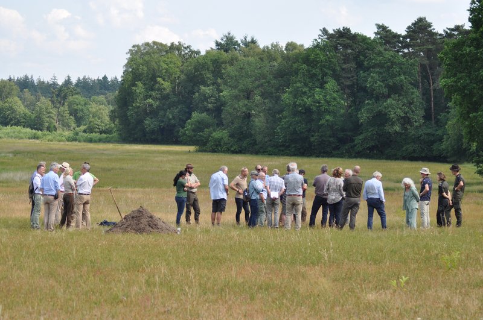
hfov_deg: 19.5
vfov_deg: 13.0
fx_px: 1407
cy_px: 160
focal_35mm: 105
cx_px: 242
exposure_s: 1/500
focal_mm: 70
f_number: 5.6
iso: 200
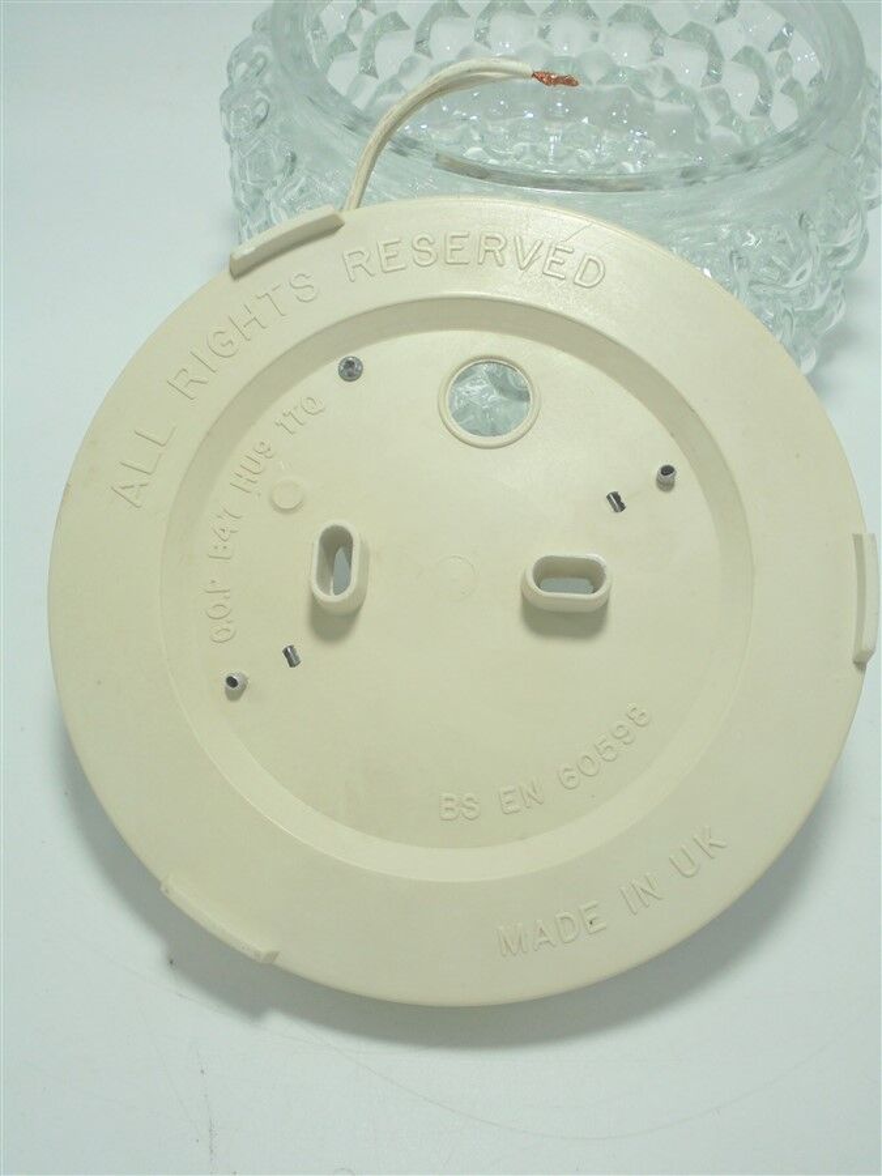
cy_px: 588
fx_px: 1155
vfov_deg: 54.0
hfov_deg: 41.8
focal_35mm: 34
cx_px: 441
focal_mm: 6.1
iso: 100
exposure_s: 1/125
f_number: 4
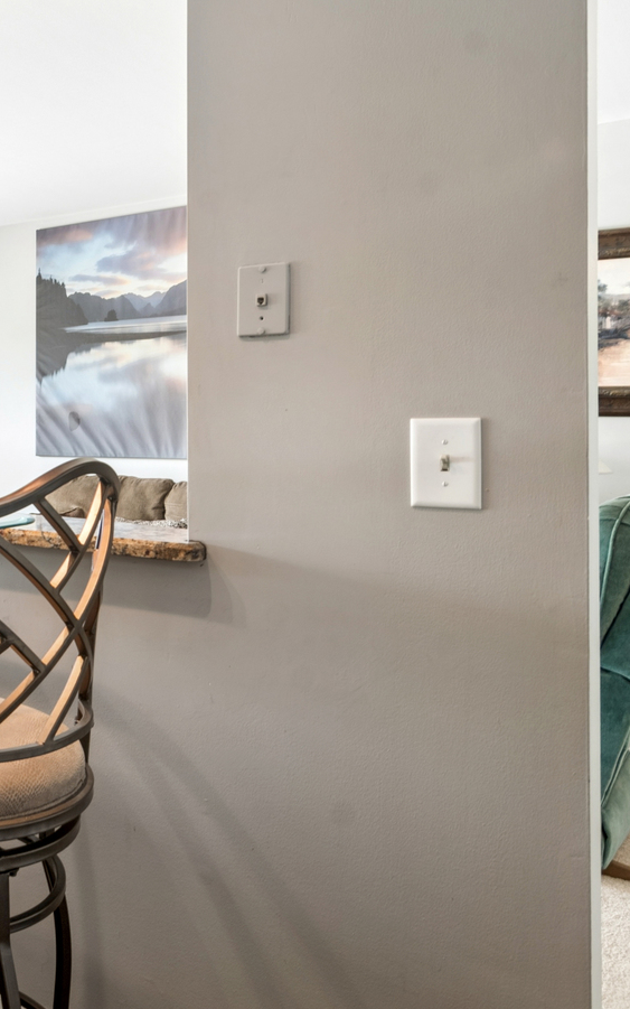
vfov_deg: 57.8
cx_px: -226
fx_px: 907
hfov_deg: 29.4
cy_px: 418
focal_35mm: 33
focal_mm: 12
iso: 200
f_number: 8
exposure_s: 1/4
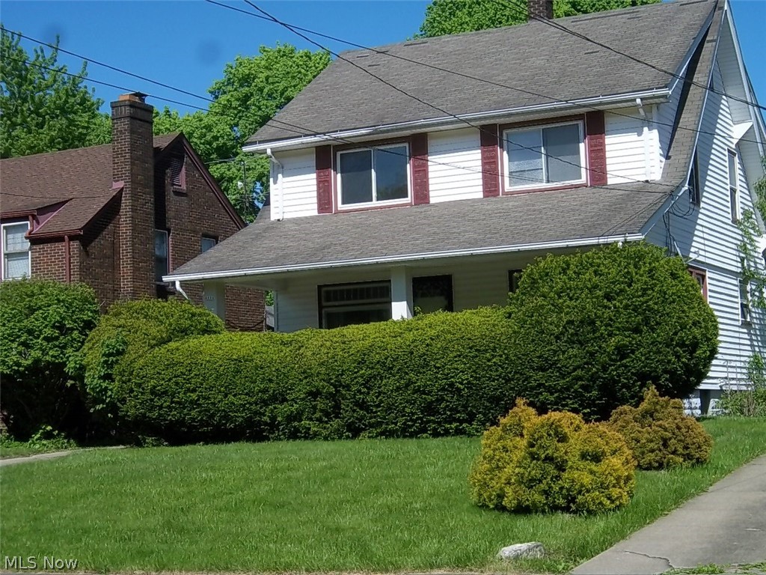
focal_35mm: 71
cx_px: 383
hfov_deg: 27.4
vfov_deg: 20.7
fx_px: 1571
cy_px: 288
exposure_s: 1/400
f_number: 5.9
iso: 64
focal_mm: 12.7
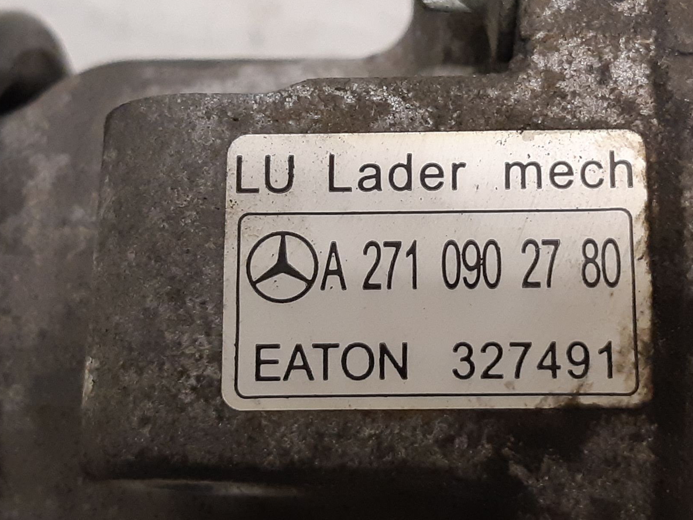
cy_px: 207
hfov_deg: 55.3
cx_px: 380
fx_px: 661
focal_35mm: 33
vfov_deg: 42.7
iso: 250
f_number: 1.7
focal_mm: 3.93
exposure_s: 1/50
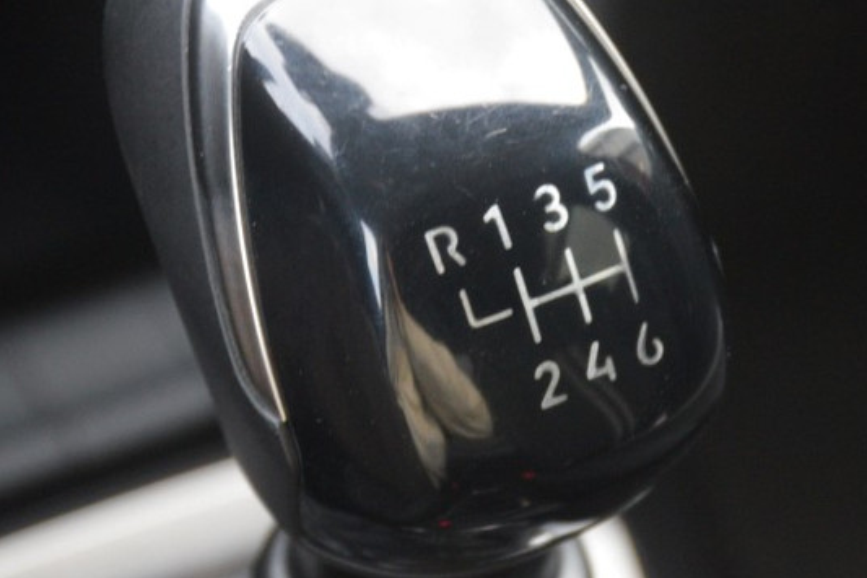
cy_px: 296
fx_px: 5897
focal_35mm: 245
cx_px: 506
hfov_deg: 8.4
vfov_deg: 5.6
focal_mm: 85
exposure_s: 1/125
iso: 2000
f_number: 5.6
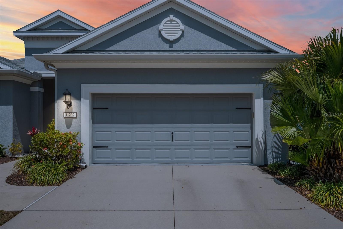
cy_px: 114
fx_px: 229
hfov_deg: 73.7
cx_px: 172
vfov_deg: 53.1
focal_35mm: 24
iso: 320
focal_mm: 24
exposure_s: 1/1250
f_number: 8
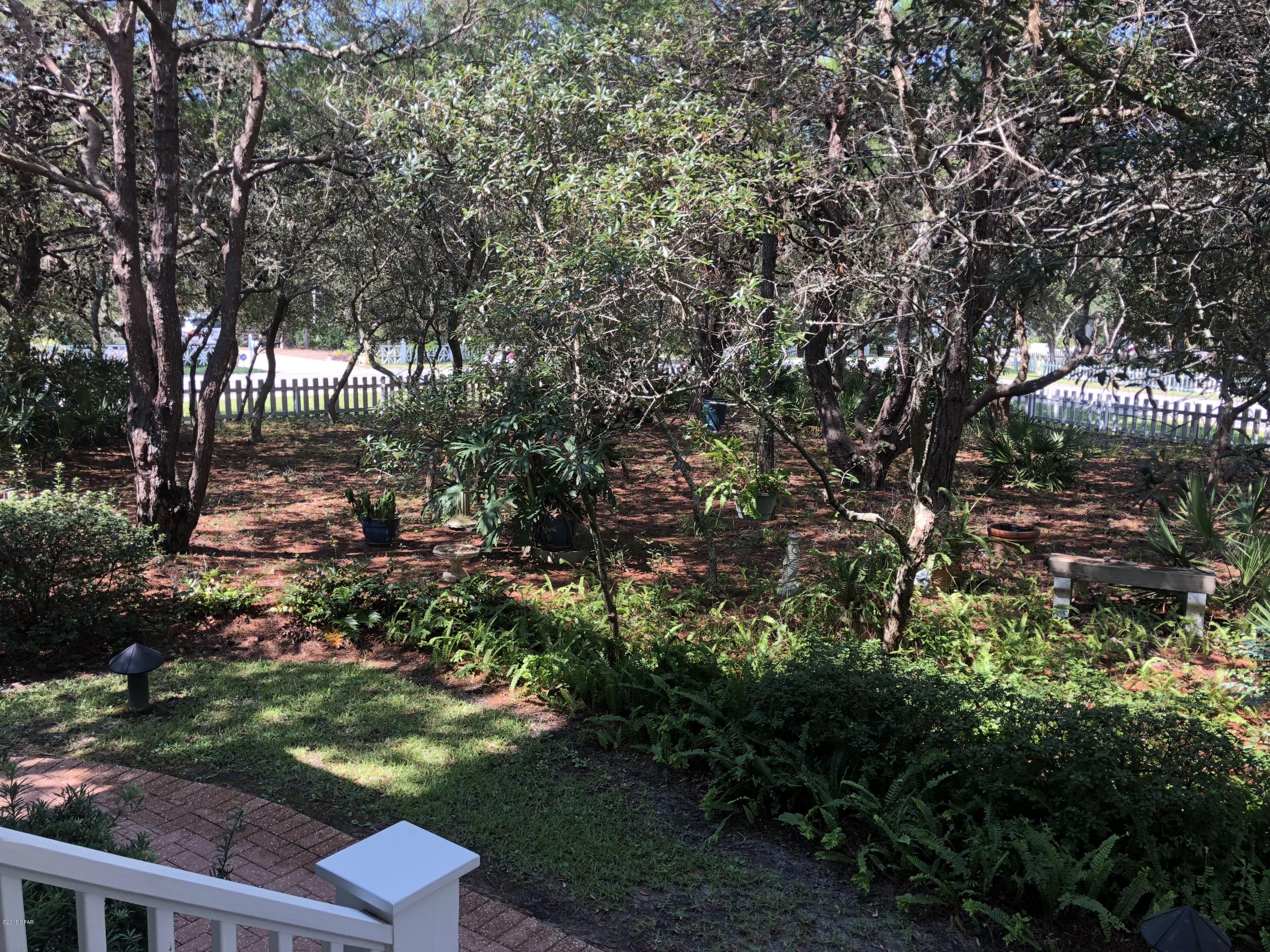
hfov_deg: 63.4
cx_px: 635
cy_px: 476
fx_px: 1027
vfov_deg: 49.7
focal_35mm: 28
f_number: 1.8
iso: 20
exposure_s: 1/120
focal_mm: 3.99
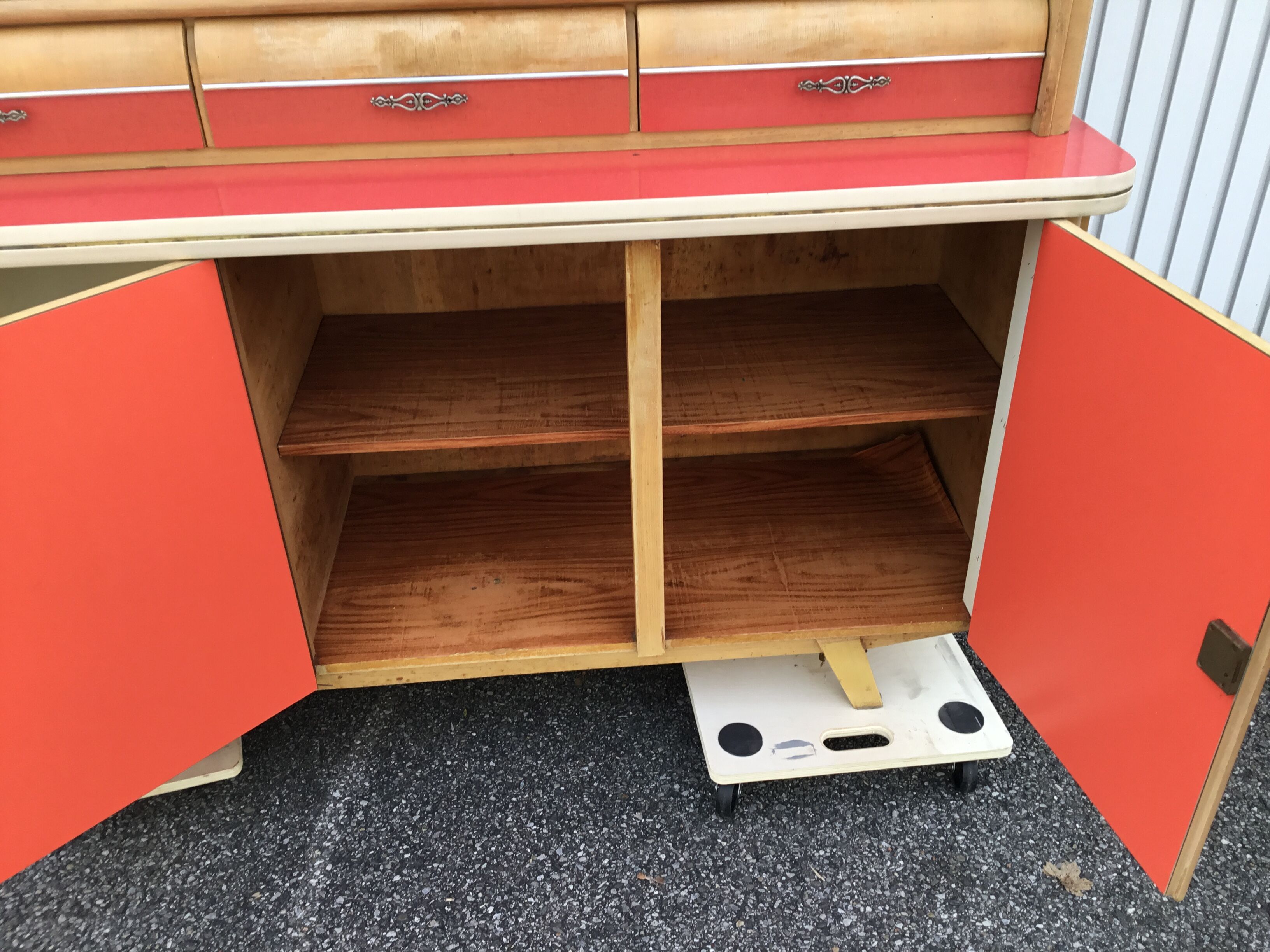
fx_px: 1137
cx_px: 635
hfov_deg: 58.4
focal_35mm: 31
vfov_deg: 45.4
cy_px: 476
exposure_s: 1/100
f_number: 2.4
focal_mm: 3.3
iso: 32
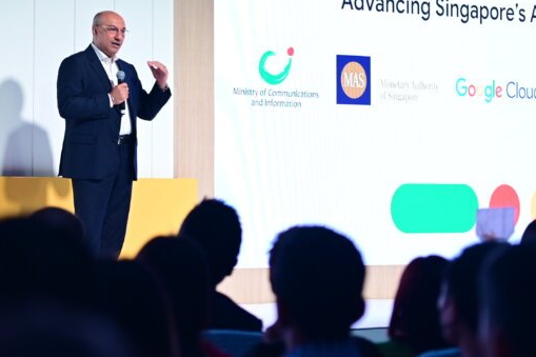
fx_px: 2396
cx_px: 166
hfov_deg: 12.7
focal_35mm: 161
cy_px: 84
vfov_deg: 8.5
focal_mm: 80
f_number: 2.8
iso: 500
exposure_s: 1/200
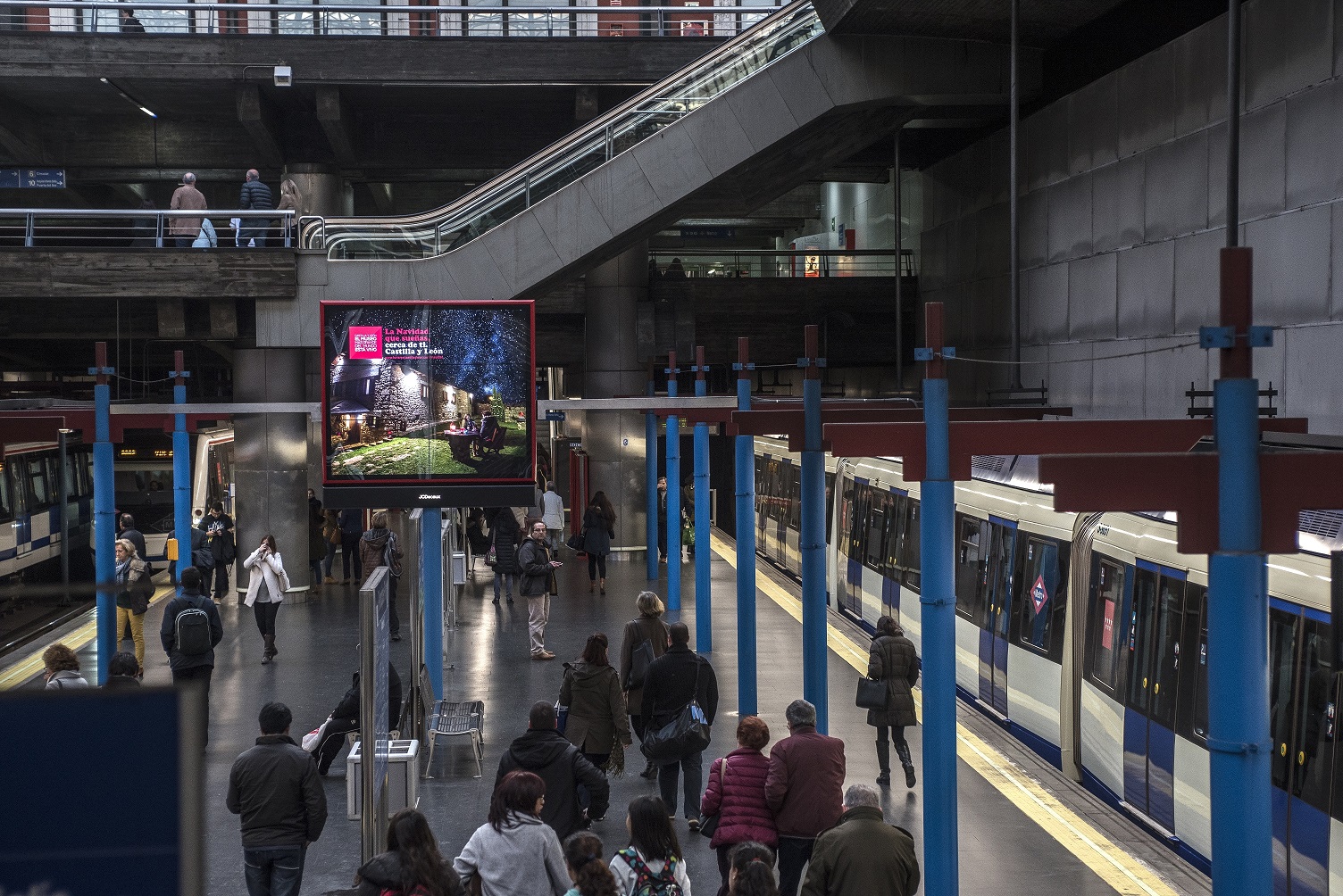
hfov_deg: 28.8
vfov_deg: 19.5
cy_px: 448
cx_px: 672
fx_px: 2612
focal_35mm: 70
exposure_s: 1/125
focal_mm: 70
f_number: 4.5
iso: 1000
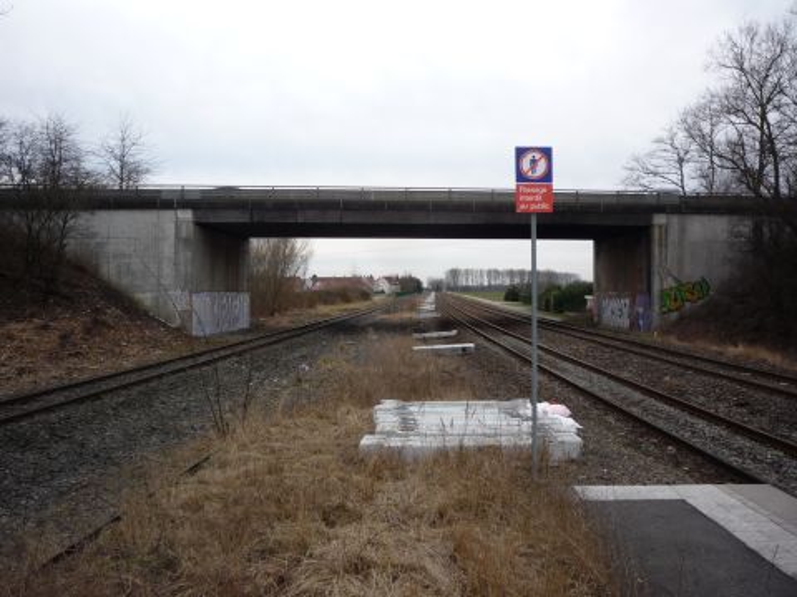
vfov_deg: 44.2
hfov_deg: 56.8
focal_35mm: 32
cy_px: 298
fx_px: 737
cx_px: 398
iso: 100
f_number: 4
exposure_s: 1/200
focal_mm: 5.2
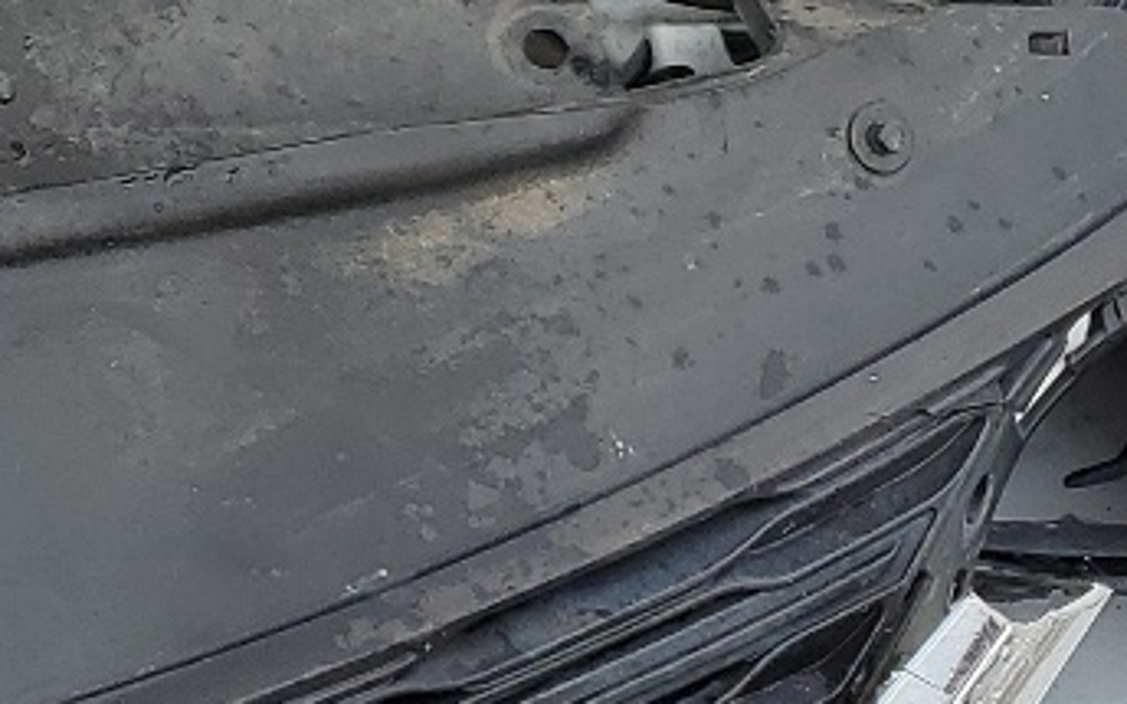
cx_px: -606
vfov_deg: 10.1
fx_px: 3931
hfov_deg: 15.0
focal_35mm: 128
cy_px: -95
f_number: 1.5
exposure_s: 1/2000
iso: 50
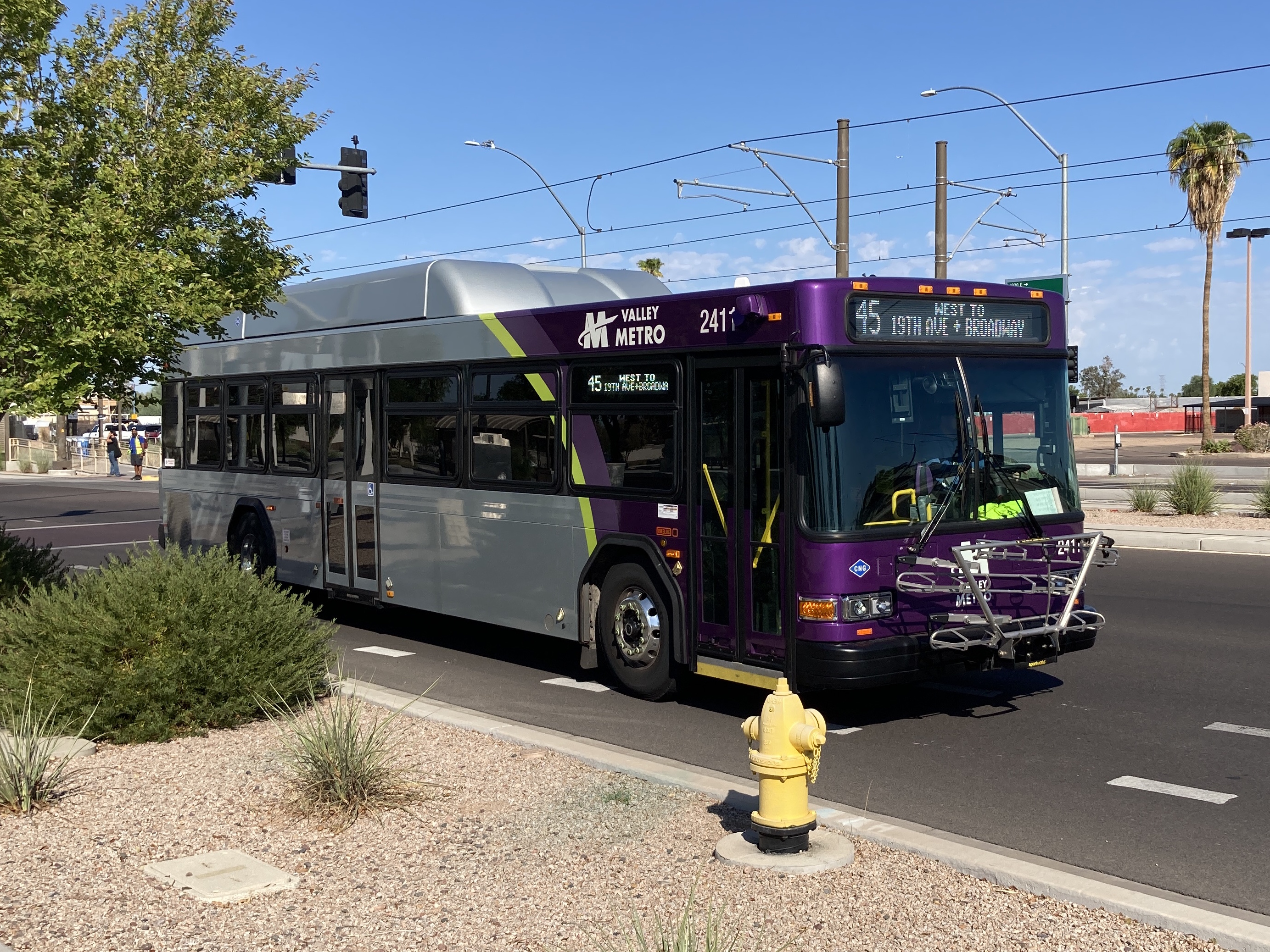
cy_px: 476
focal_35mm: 28
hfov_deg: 63.4
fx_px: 1027
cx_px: 635
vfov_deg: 49.8
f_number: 1.8
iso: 25
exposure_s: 1/2558
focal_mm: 3.99
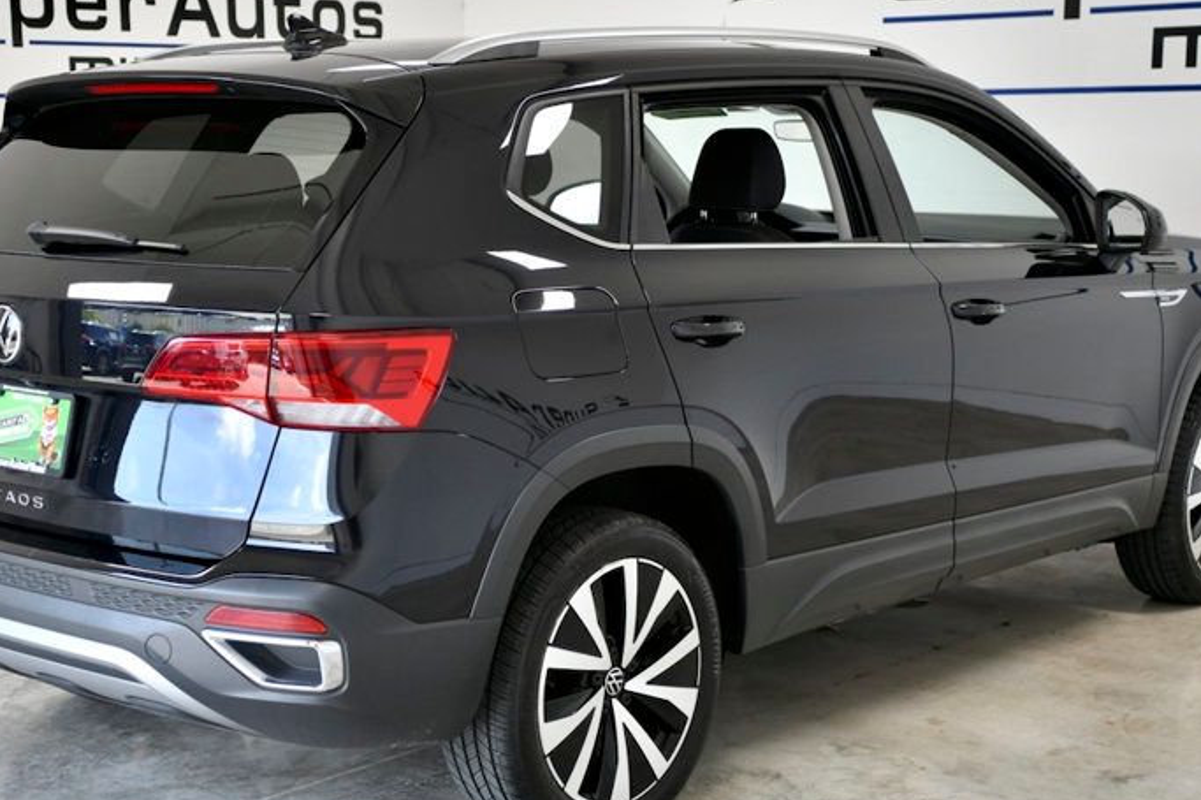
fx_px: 2101
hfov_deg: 31.9
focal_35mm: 63
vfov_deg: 21.6
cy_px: 409
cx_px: 549
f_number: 4.5
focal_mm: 42
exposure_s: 1/400
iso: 640
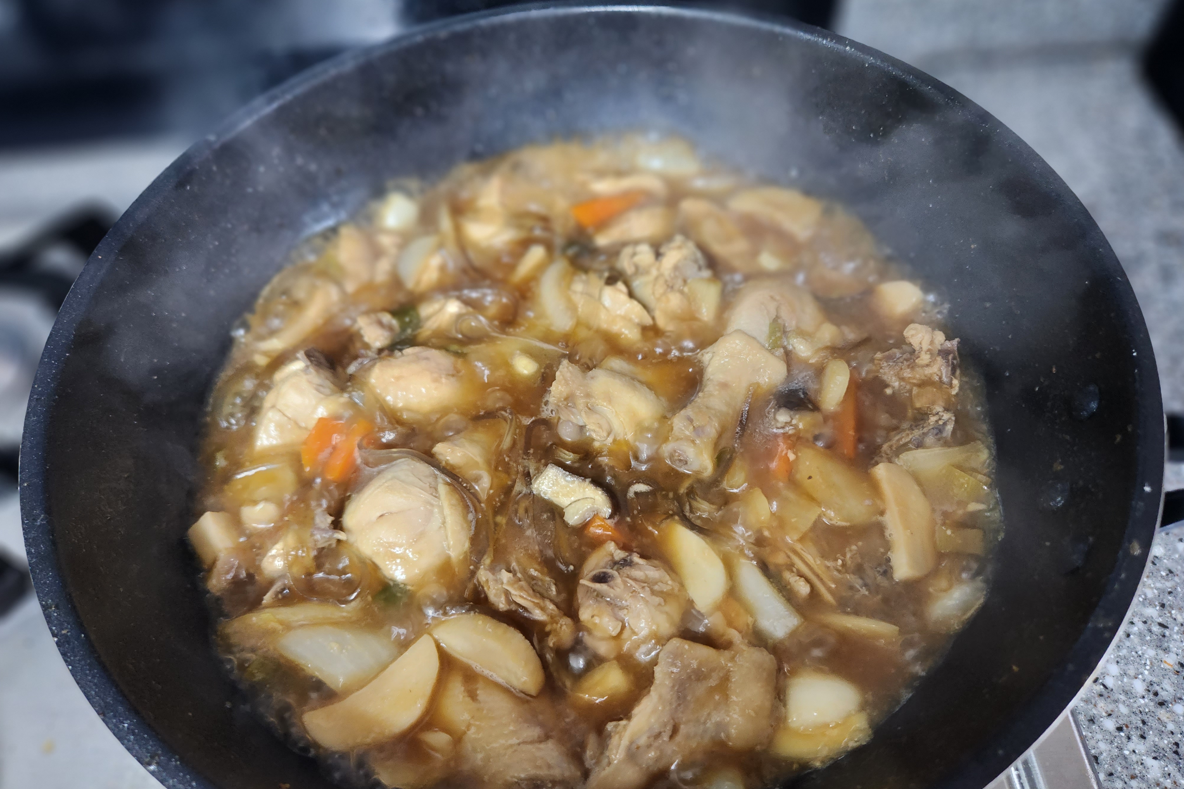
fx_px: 789
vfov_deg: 53.1
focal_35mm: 24
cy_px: 396
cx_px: 593
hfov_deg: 73.7
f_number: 1.8
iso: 320
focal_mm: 5.4
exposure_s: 1/40
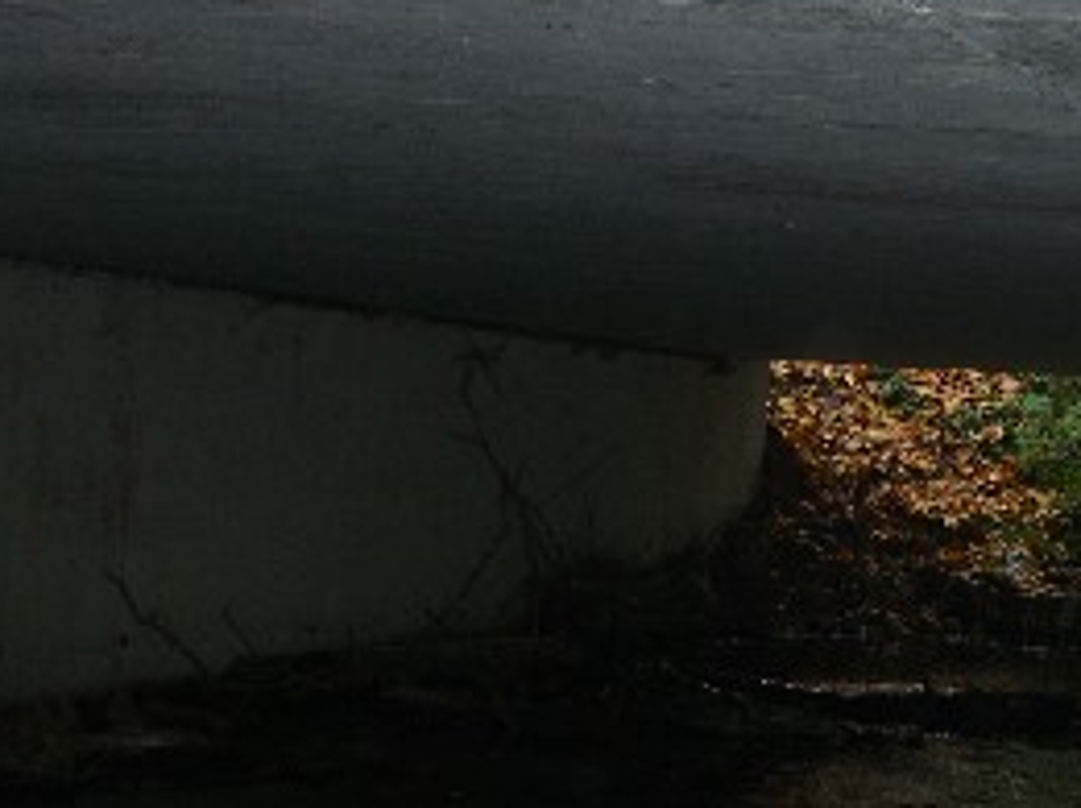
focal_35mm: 85
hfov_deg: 22.1
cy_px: 537
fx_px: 2651
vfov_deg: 17.3
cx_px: 1116
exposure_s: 1/60
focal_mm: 7.9
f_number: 2.8
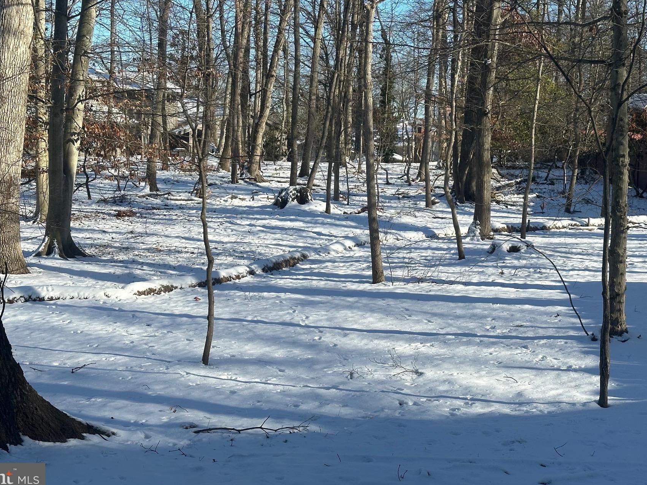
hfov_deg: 33.2
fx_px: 1084
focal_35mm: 58
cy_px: 201
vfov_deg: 25.2
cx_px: 341
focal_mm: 6.86
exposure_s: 1/2532
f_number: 1.78
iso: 64
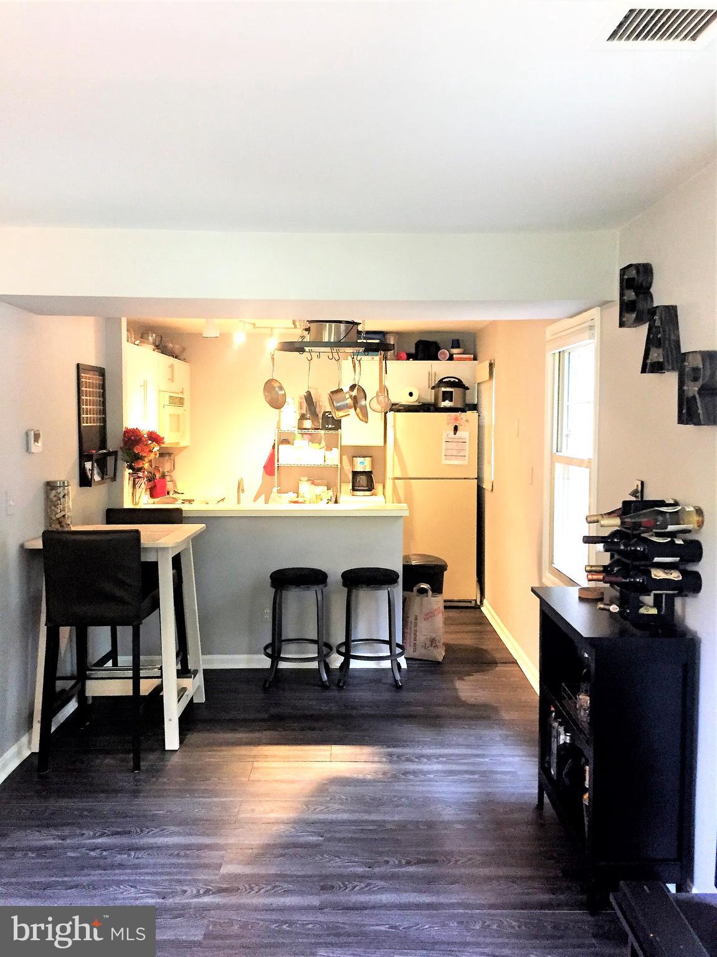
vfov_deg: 61.7
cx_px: 358
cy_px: 478
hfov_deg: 48.2
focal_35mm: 29
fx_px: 801
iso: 250
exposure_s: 1/20
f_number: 2.2
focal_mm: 4.15
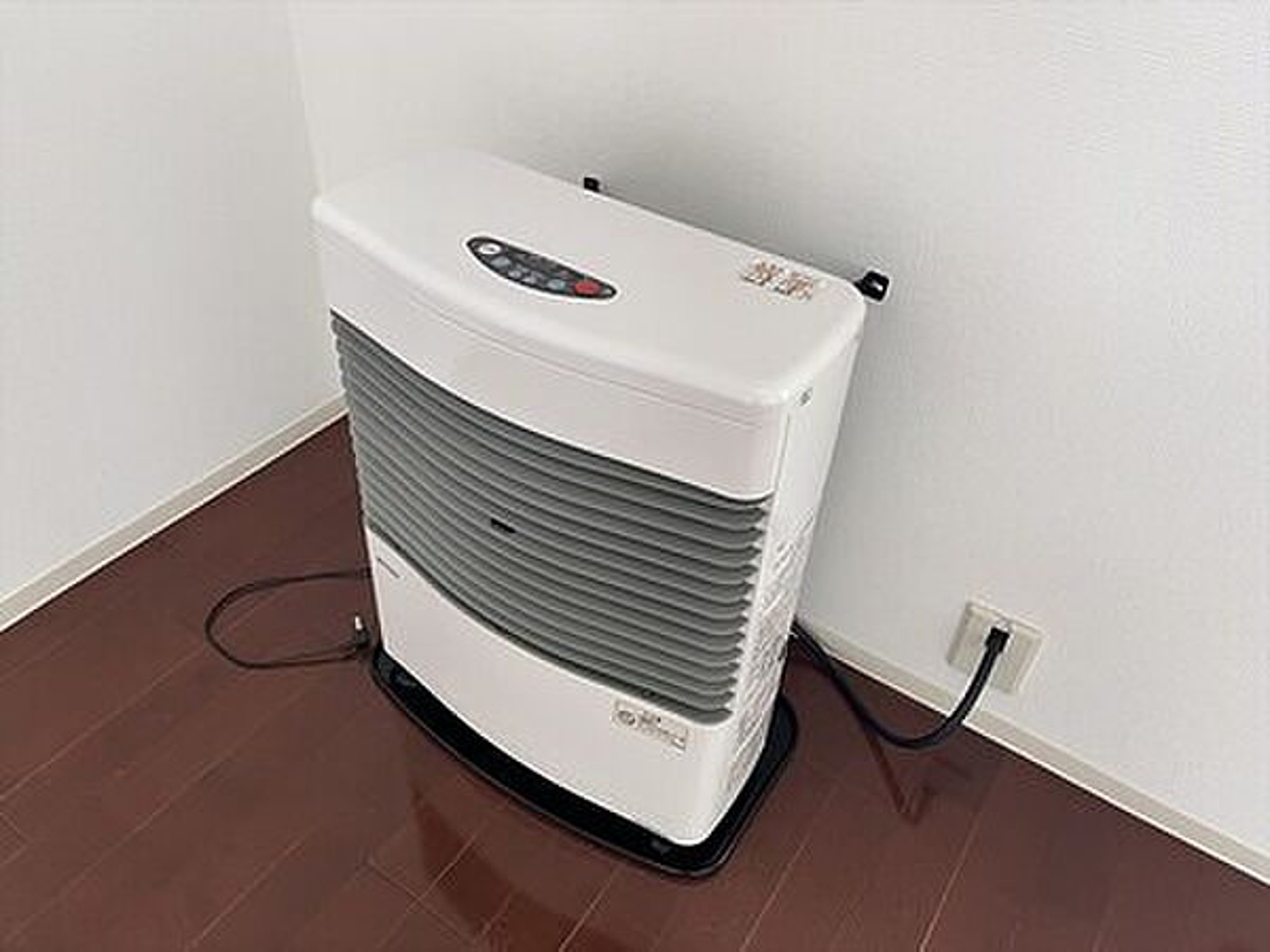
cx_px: 635
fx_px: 954
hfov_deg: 67.3
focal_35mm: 26
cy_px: 476
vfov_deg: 53.1
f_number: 1.6
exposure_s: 1/50
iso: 80
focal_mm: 5.1
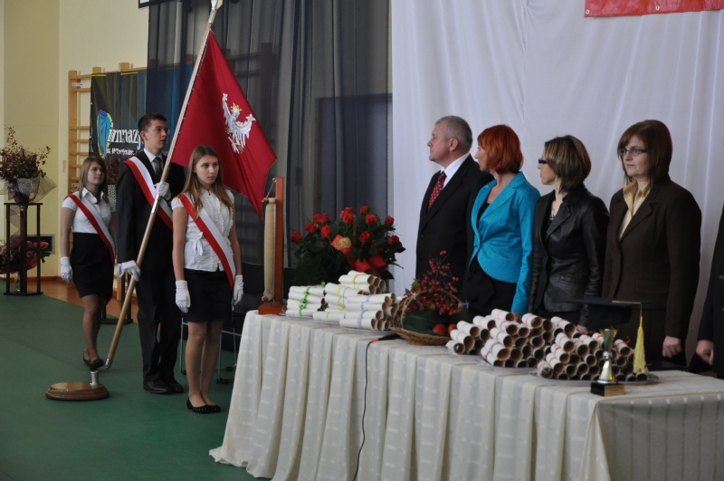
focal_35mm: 72
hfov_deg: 28.1
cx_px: 362
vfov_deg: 18.9
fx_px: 1446
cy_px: 240
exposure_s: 1/80
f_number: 5
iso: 1000
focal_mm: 48
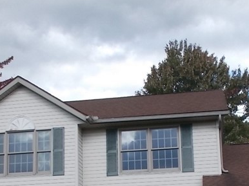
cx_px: 132
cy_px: 190
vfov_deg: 20.5
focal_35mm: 69
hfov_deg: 28.2
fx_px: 496
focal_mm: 4.6
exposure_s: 1/400
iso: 80
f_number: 3.2
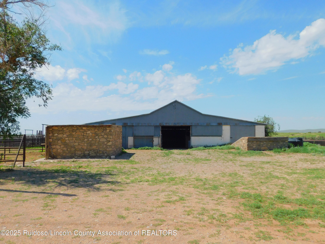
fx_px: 282
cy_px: 122
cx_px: 162
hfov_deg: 60.0
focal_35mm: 30
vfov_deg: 46.8
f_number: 6.4
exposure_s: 1/500
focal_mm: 5.3
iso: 125
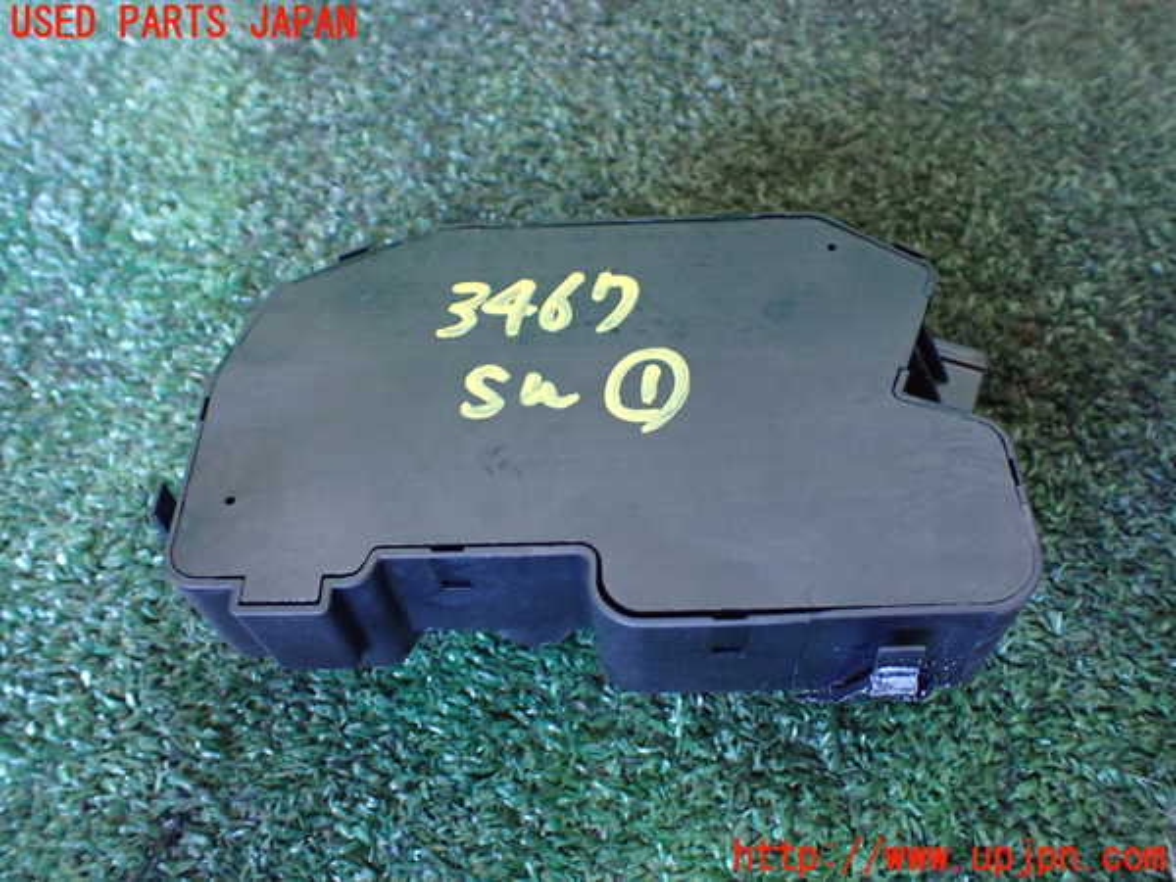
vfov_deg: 46.8
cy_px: 441
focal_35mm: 30
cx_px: 588
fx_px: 1019
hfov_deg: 60.0
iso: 800
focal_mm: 5.4
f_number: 2.3
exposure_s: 1/30
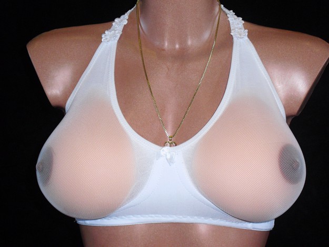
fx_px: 599
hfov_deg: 30.7
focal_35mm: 63
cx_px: 164
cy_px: 124
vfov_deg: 23.3
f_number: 4.2
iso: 400
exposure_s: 1/60
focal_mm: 11.2
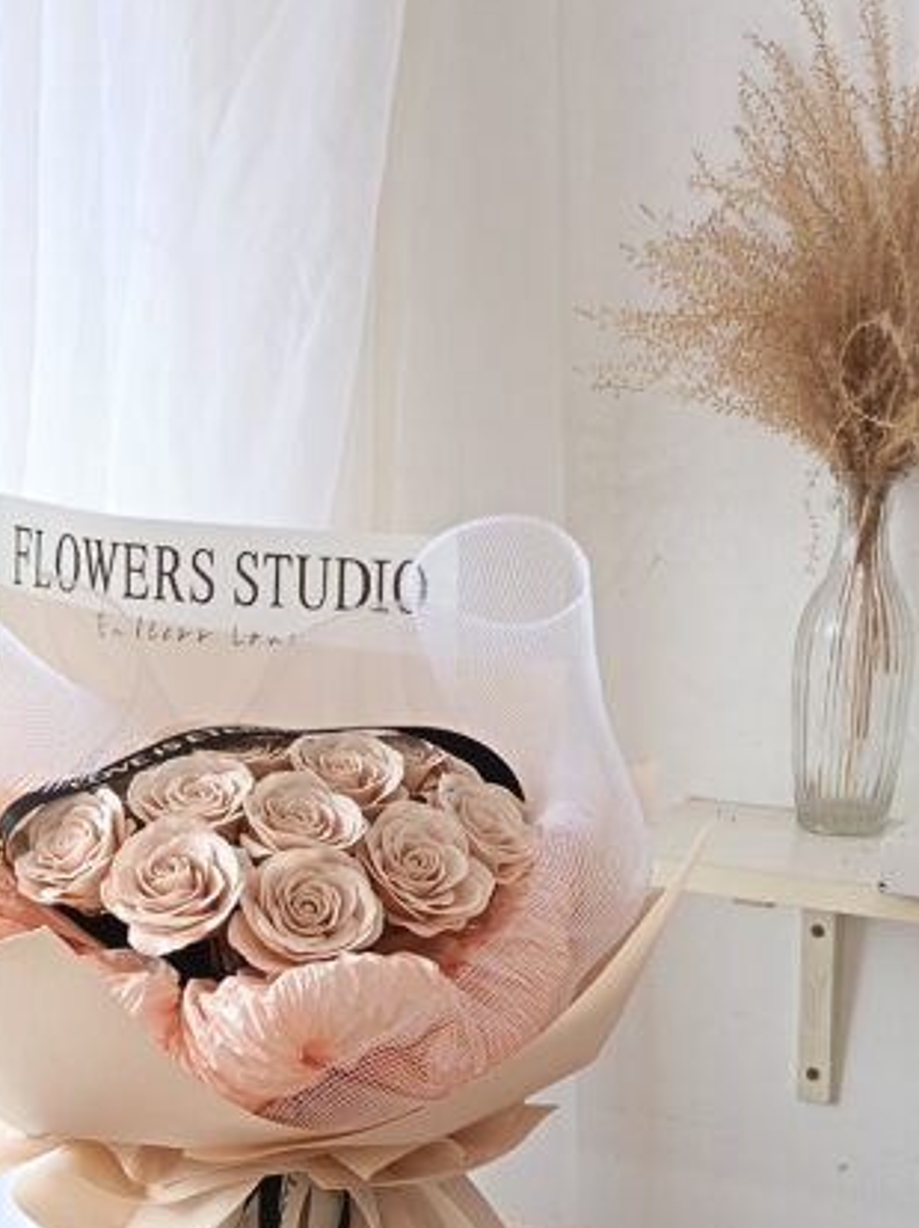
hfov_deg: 22.6
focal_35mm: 65
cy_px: 822
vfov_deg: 29.6
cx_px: 412
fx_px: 2303
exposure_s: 1/60
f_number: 3.5
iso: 394
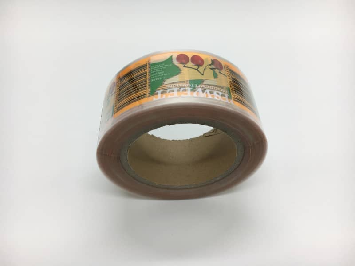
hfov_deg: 61.7
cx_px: 178
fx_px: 297
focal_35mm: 29
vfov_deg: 48.2
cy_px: 133
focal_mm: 4.15
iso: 25
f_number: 2.2
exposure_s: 1/221
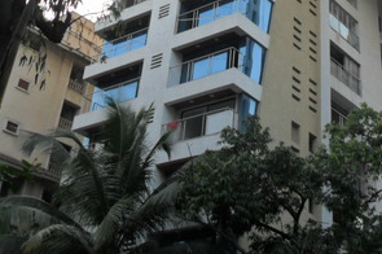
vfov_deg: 21.1
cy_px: -23
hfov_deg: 32.7
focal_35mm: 61
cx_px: 247
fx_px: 647
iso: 100
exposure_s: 1/125
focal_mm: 4.9
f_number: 3.5
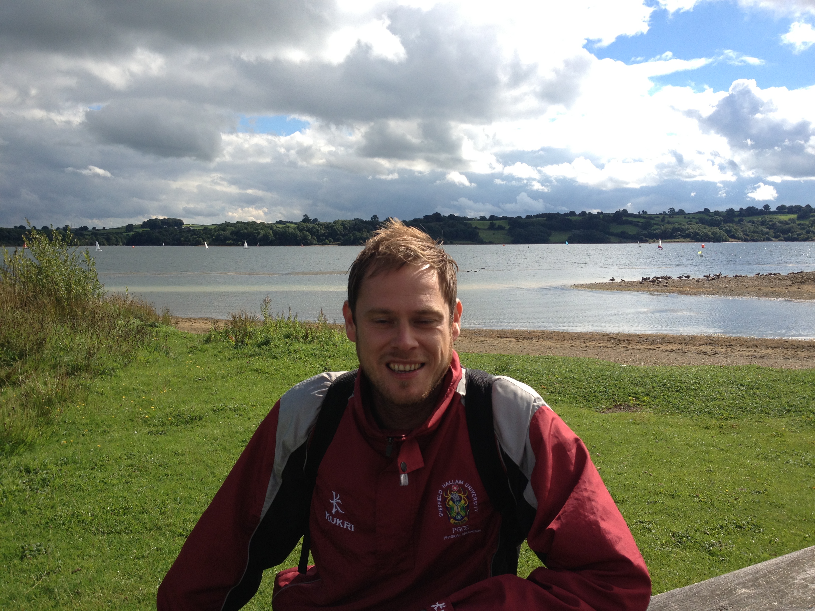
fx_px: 824
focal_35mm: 35
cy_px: 306
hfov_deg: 52.6
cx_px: 408
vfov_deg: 40.7
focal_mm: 4.28
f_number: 2.4
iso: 50
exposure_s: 1/1842
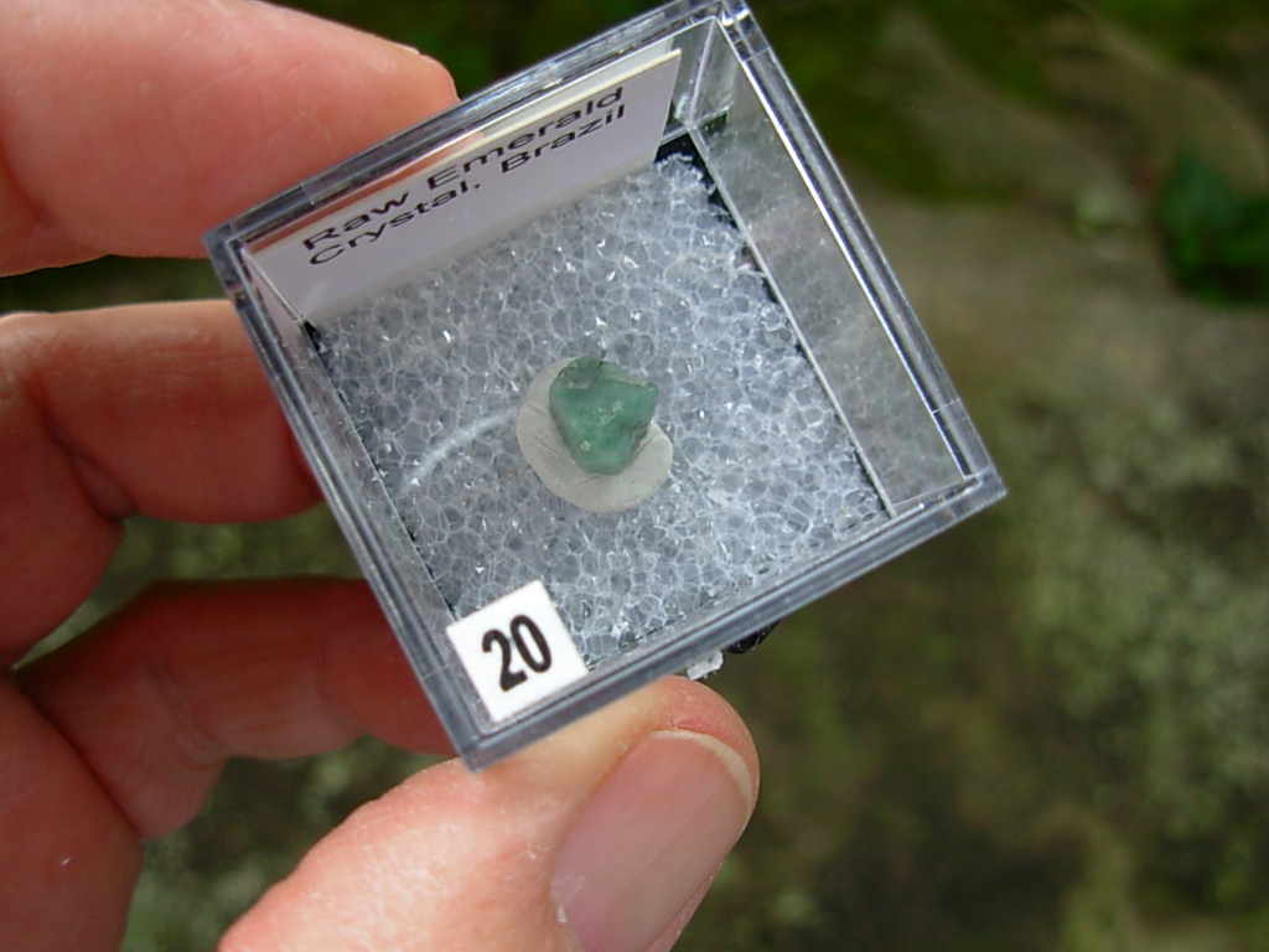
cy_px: 476
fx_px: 1393
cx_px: 634
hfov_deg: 49.0
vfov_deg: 37.7
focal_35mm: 38
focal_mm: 6.3
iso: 50
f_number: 2.9
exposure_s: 1/44
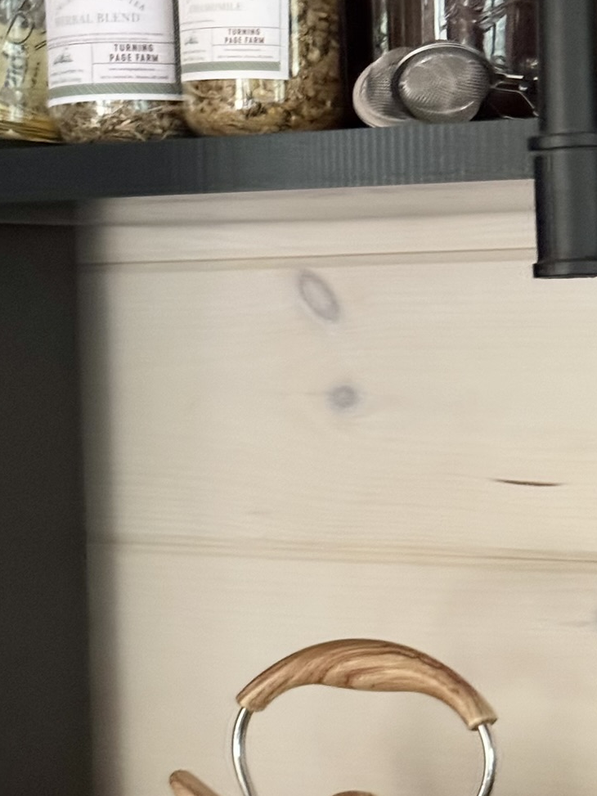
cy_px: 474
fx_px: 2322
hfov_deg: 14.6
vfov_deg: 19.4
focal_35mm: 101
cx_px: 449
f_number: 1.78
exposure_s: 1/30
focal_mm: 6.76
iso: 800
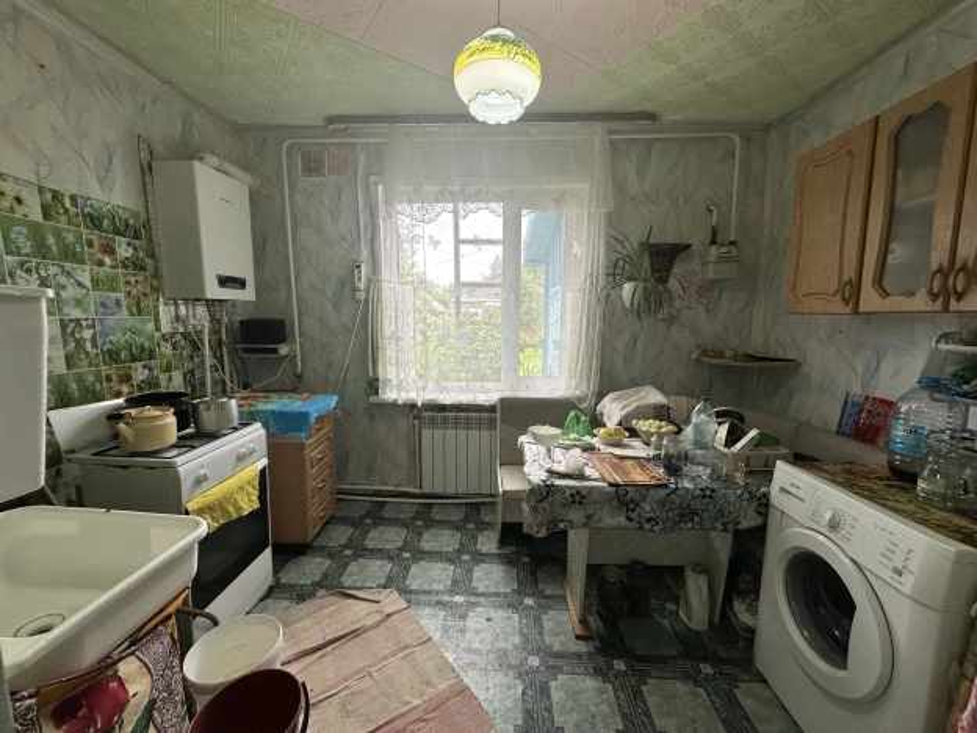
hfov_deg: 102.1
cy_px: 366
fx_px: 395
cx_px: 488
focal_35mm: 14
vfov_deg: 85.7
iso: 100
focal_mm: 2.22
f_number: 2.2
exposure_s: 1/100
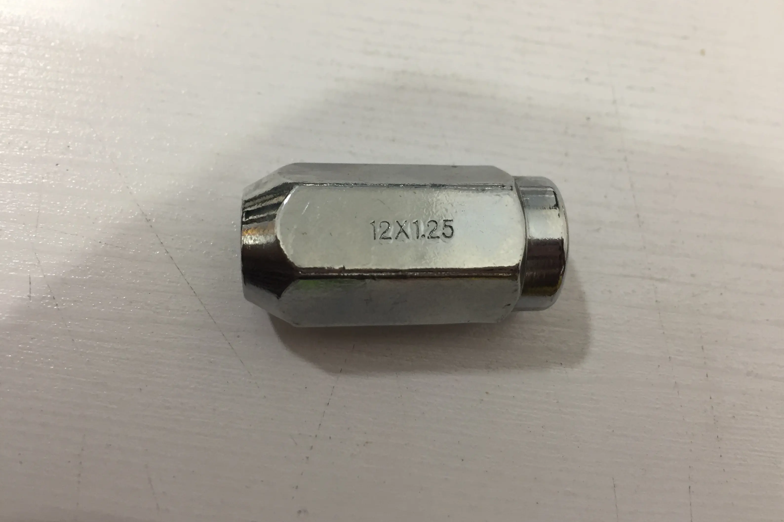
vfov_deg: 42.3
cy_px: 250
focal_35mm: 31
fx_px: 675
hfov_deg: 60.3
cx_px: 395
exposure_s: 1/33
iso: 100
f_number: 2.2
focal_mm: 4.15
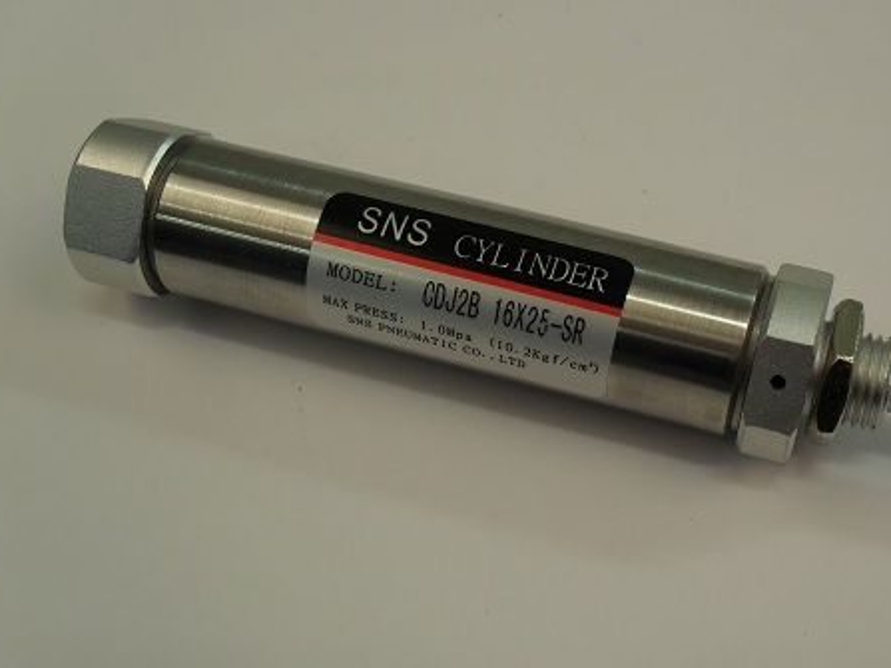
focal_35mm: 47
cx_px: 570
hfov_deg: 40.1
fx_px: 1209
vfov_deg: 30.9
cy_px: 351
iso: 100
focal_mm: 6.3
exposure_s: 1/90
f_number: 3.2
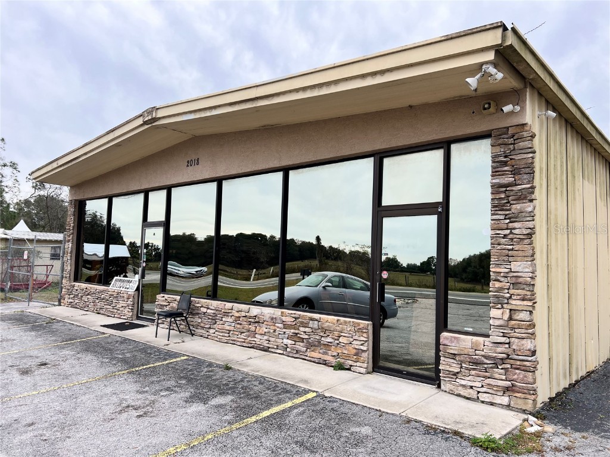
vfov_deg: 53.1
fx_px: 458
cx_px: 305
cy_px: 228
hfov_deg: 67.3
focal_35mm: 26
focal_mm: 5.7
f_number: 1.5
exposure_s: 1/621
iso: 50
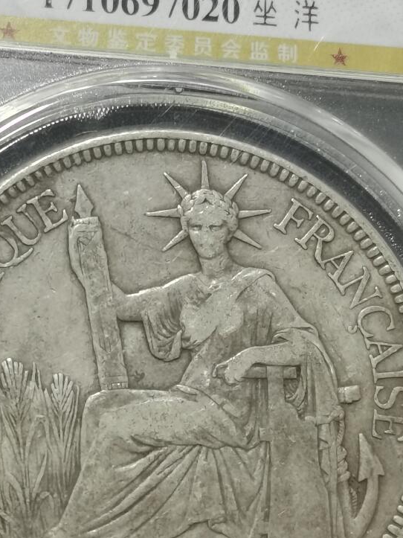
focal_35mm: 137
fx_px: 2127
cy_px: 211
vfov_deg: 14.4
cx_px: 149
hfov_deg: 10.8
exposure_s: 1/100
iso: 100
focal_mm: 5.58
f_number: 1.8
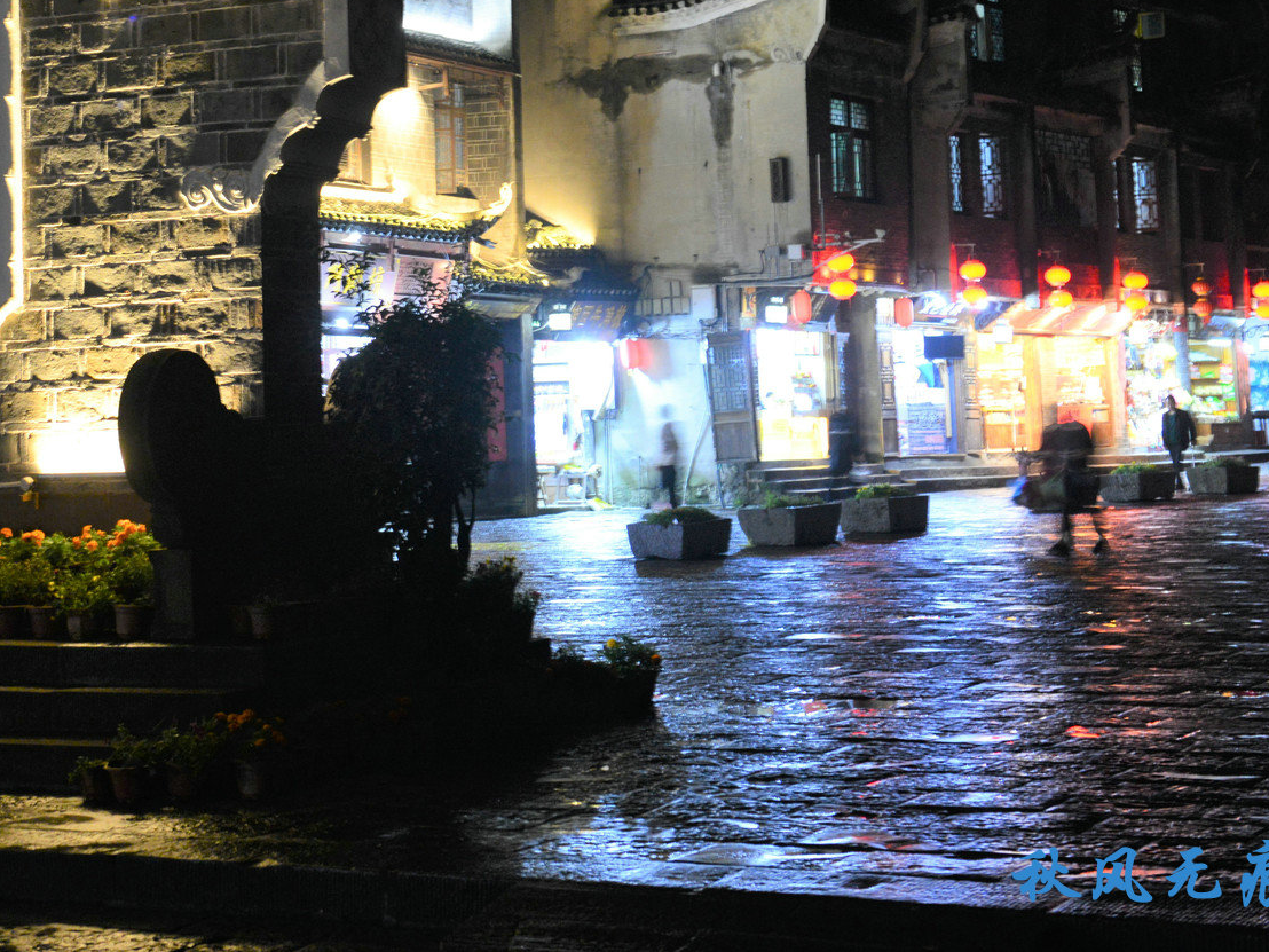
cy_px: 170
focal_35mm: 80
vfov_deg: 18.2
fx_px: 2933
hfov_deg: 24.0
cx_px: 227
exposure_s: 1/4
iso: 1600
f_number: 5.6
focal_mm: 45
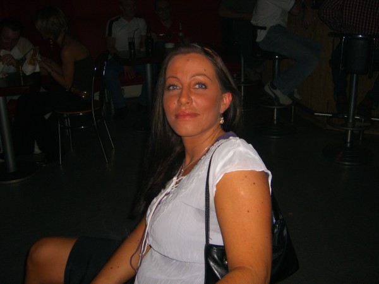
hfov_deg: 49.0
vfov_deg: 37.7
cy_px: 142
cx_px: 190
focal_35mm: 38
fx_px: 416
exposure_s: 1/60
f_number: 2.8
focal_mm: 7.9
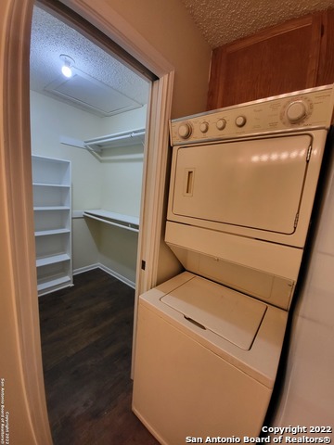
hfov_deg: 89.9
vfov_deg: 106.2
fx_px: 167
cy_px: 222
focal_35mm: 13
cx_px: 167
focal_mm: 1.74
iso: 320
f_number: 2.2
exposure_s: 1/60
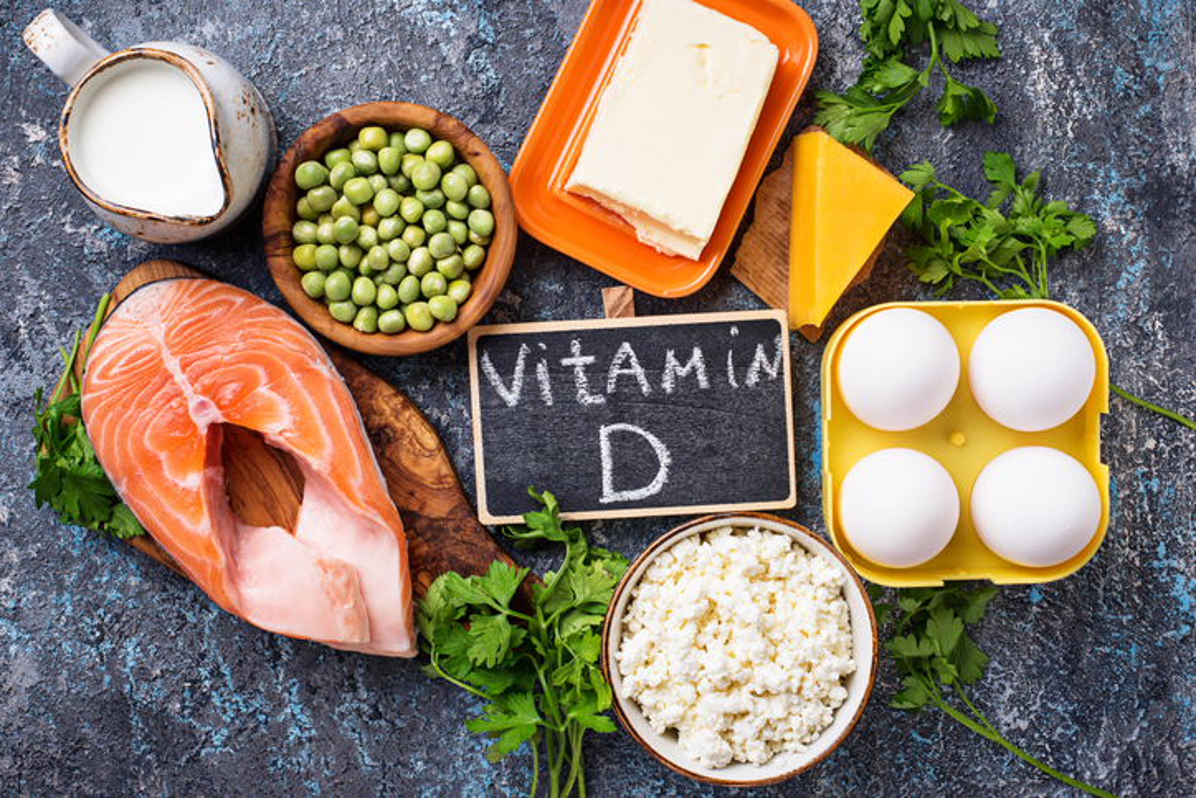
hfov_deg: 39.6
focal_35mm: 50
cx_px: 598
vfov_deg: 27.0
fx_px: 1661
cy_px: 399
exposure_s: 1/100
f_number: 10
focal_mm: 50
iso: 100
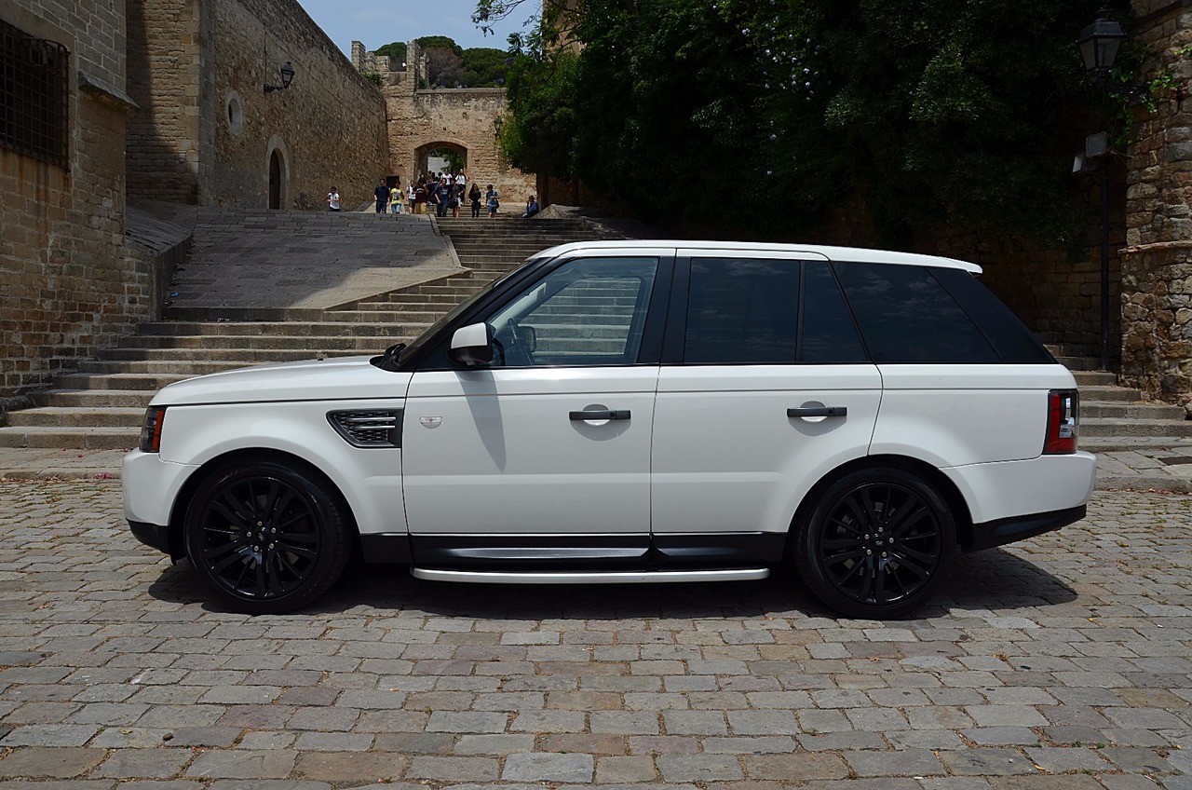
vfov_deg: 47.7
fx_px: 892
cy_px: 395
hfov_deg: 67.5
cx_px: 596
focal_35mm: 27
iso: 100
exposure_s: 1/400
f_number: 9
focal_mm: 18
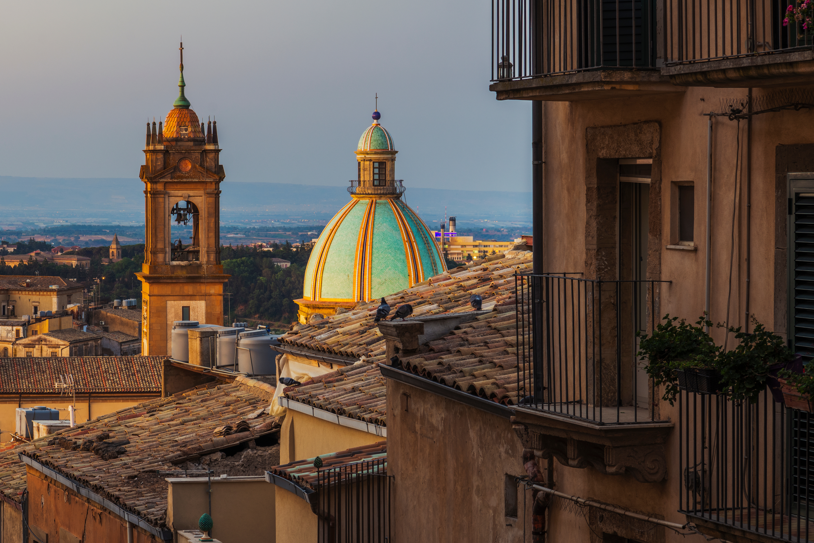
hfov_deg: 18.0
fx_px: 2555
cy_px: 297
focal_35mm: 113
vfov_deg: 12.1
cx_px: 189
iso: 64
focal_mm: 70
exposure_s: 2.5
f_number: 11
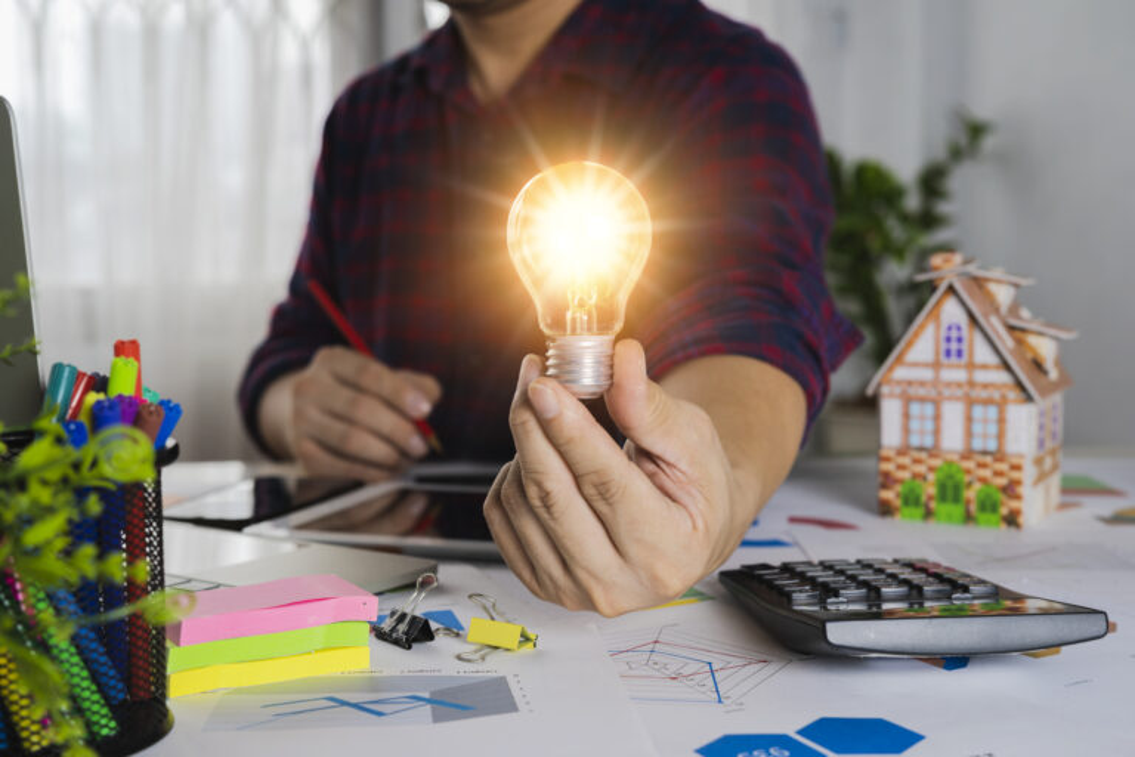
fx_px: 1419
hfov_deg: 43.6
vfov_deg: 29.9
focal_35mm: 45
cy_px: 378
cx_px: 568
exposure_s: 1/25
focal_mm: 45
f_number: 5
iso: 100
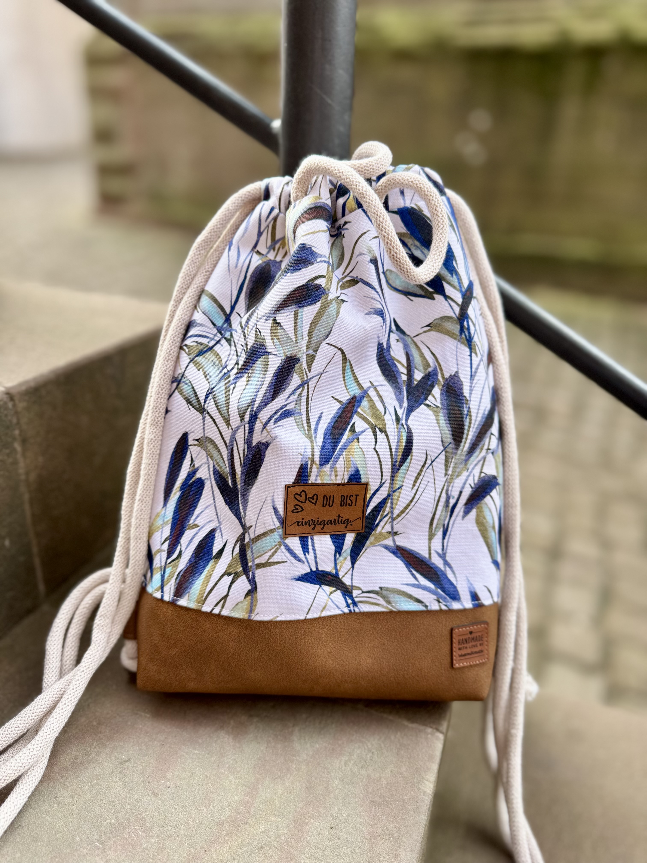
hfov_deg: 56.8
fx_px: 598
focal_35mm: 24
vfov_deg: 71.6
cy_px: 432
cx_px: 324
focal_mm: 6.76
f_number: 1.78
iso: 64
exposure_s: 1/162
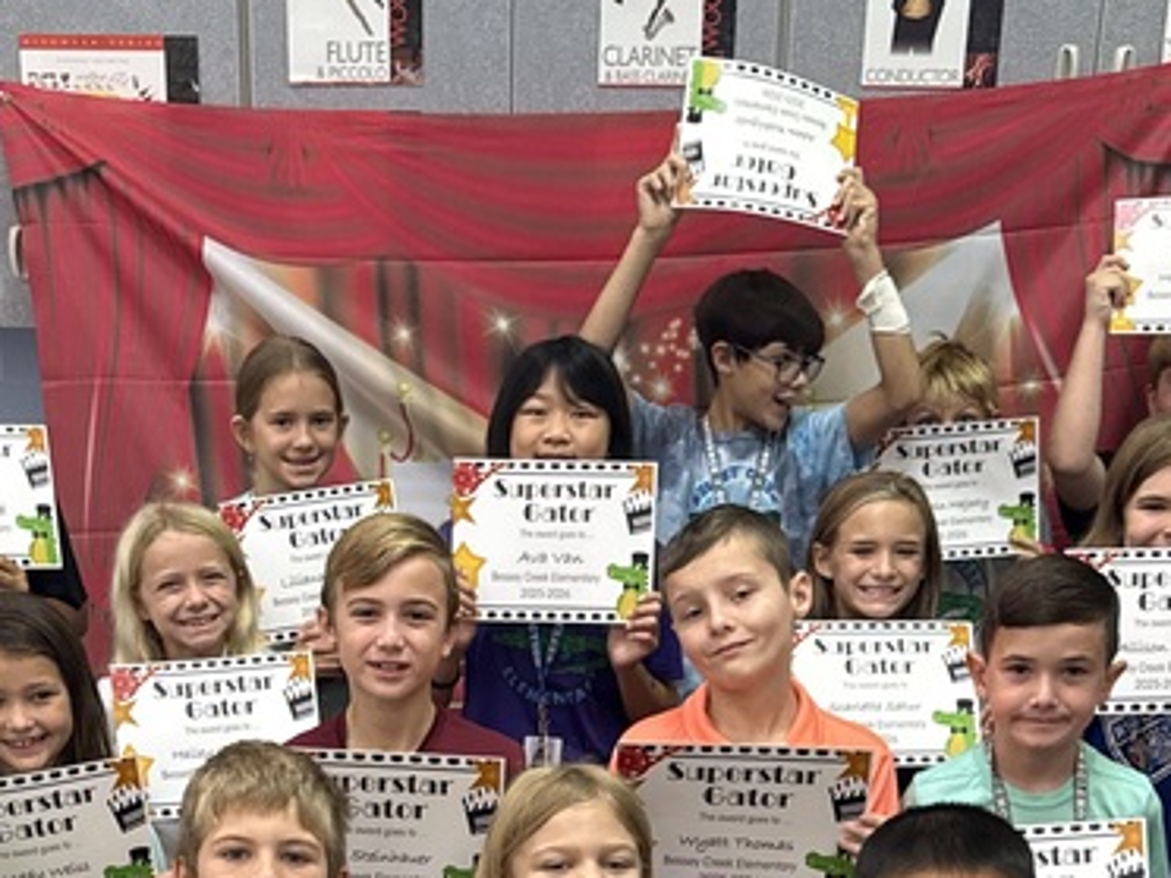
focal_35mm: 66
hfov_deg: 29.3
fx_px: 2233
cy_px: 1010
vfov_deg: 21.0
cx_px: 478
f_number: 1.78
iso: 200
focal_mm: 6.76
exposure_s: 1/120
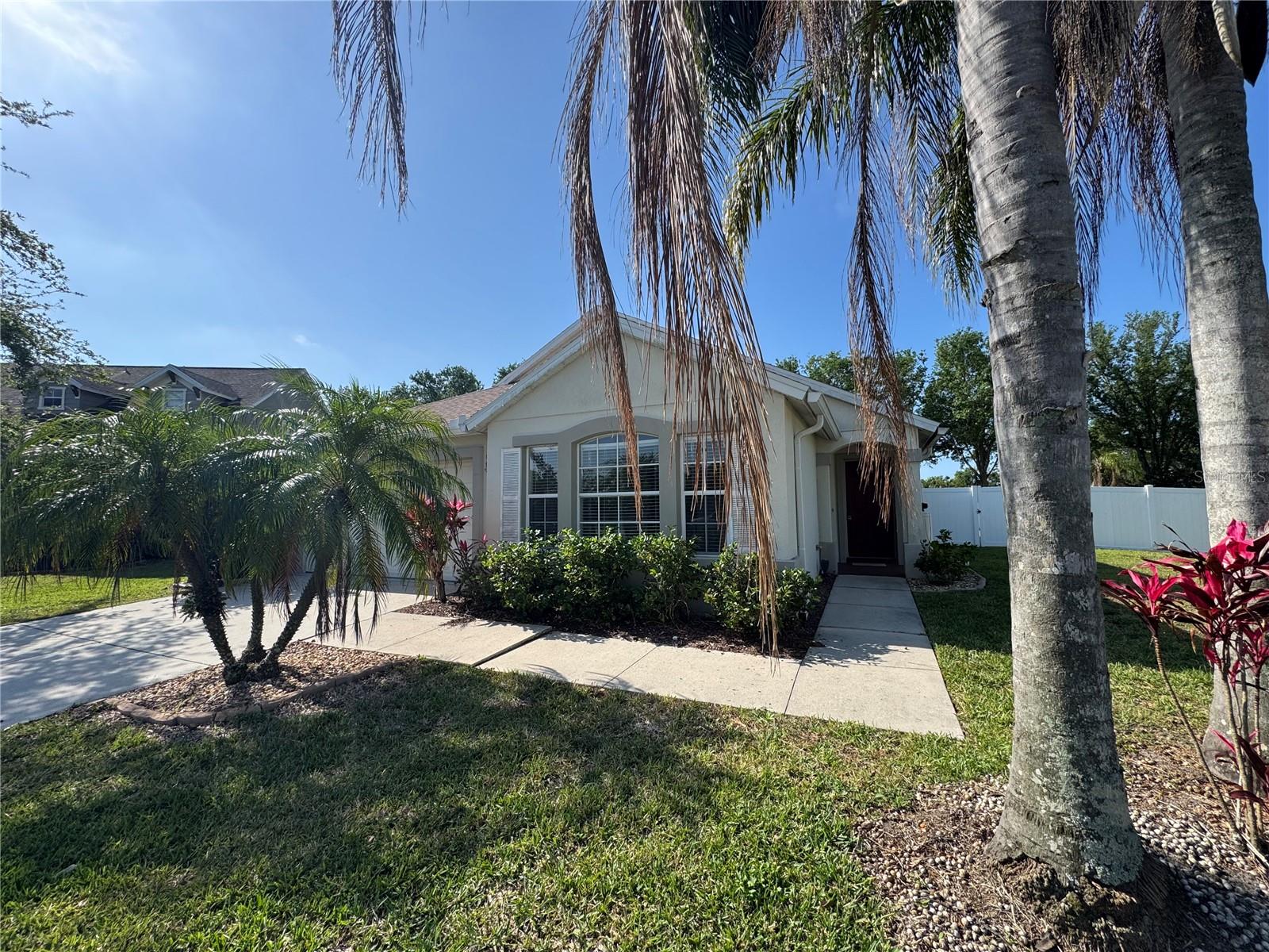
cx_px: 634
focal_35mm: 14
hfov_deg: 102.1
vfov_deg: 85.7
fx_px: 513
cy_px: 476
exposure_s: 1/1600
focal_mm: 2.22
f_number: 2.2
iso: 50
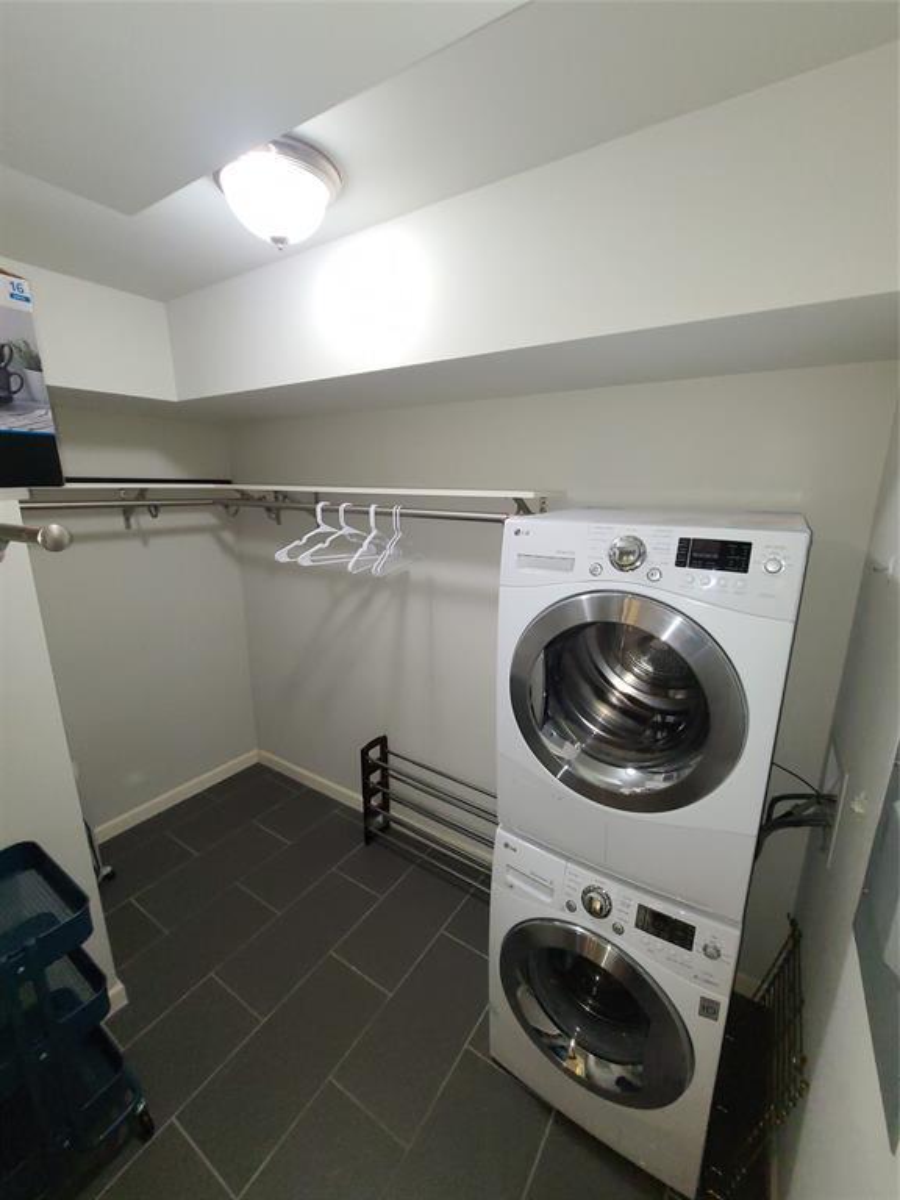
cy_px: 600
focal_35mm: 13
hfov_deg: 89.9
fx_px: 451
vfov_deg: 106.2
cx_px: 450
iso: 320
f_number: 2.2
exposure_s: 1/60
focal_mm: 2.2
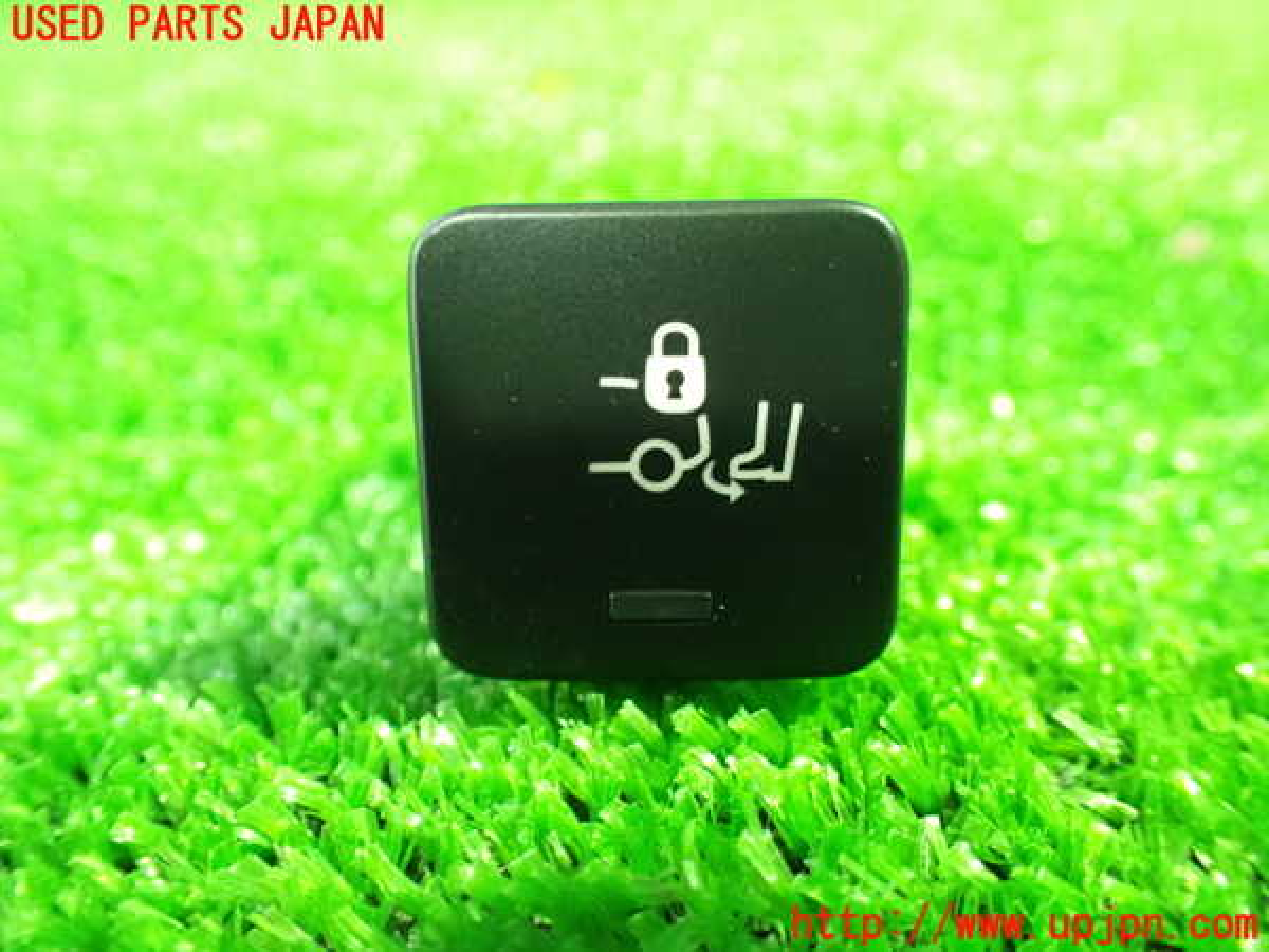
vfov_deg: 46.8
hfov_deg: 60.0
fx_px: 1100
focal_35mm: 30
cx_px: 634
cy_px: 476
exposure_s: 1/25
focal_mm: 5.4
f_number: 2.3
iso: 1600
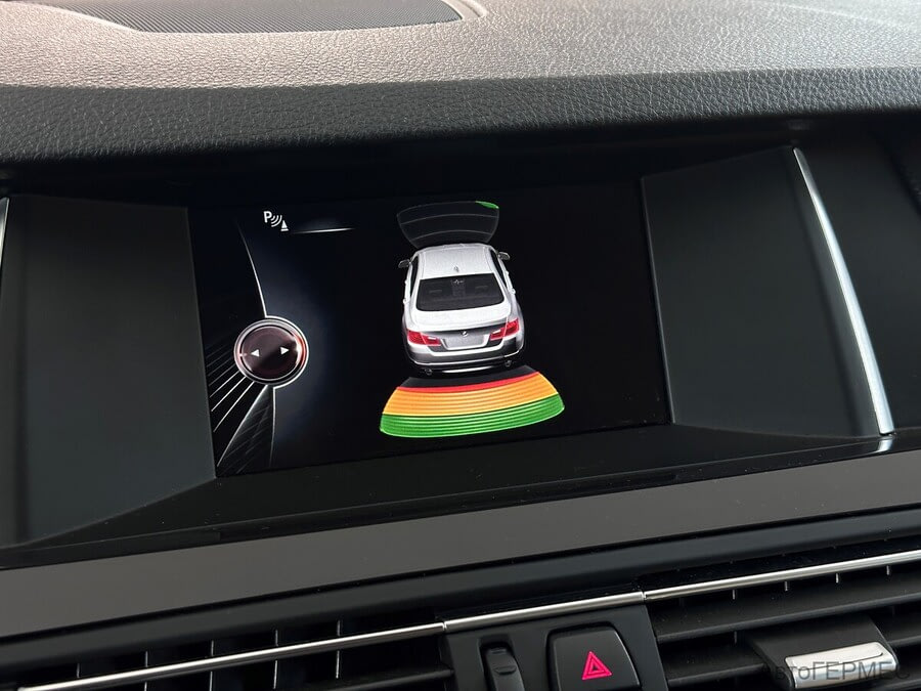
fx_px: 1277
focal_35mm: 48
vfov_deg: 30.3
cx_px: 460
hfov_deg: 39.7
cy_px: 346
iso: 250
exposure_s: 1/33
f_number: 1.78
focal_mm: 6.86
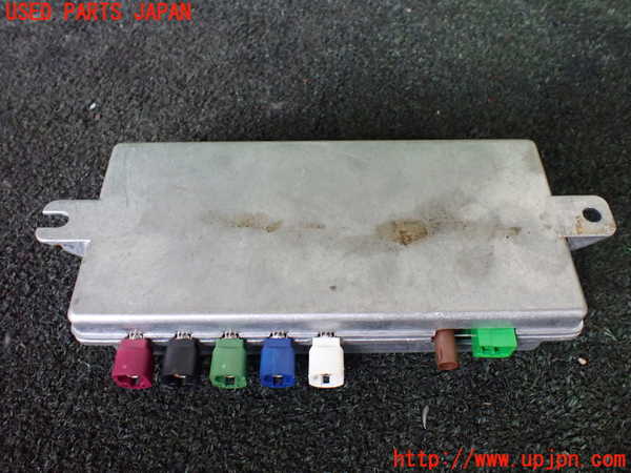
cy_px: 236
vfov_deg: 46.8
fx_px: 547
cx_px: 316
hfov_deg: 60.0
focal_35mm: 30
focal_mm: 5.4
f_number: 2.3
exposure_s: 1/50
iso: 800
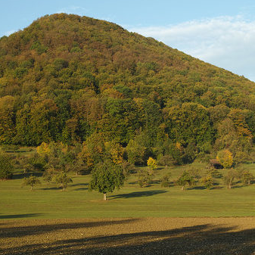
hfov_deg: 25.2
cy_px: 116
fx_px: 567
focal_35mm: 68
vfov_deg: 25.3
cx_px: 180
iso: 100
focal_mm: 30
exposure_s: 1/160
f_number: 6.3
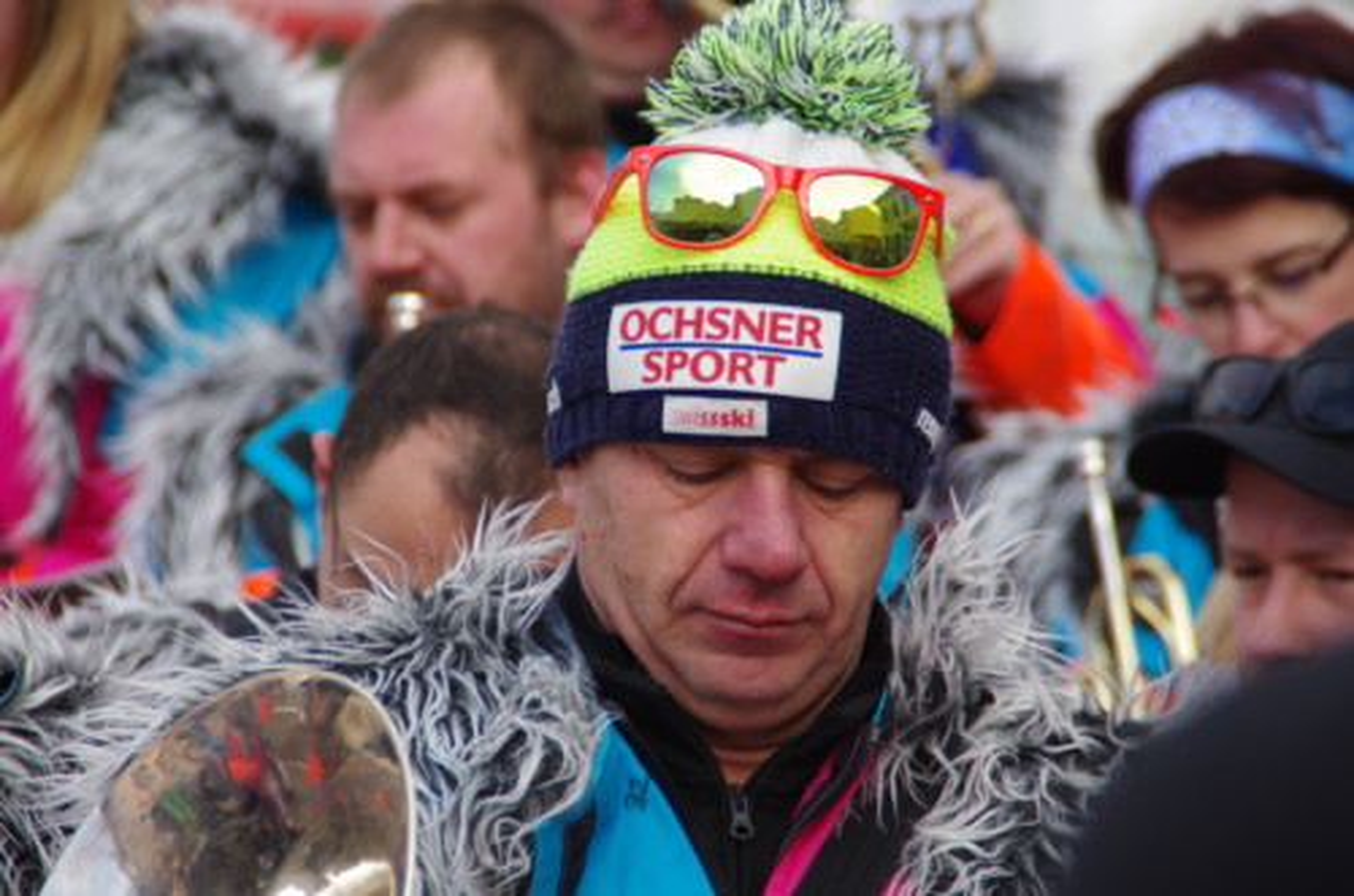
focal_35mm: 300
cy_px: 448
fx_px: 11258
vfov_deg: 4.6
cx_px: 677
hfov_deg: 6.9
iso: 200
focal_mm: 200
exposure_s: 1/250
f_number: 6.3
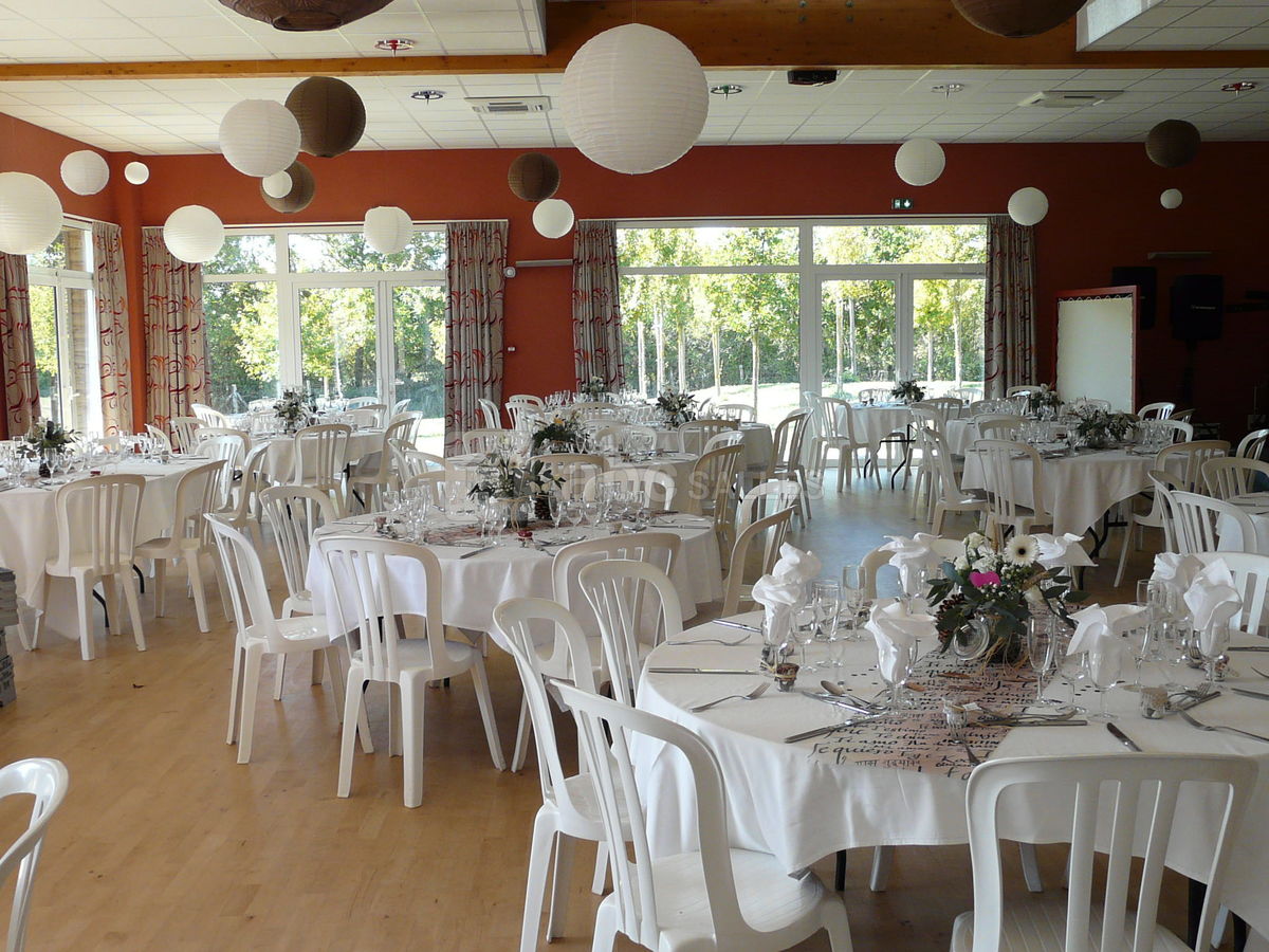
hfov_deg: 50.1
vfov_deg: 38.7
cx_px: 634
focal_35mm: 37
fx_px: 1356
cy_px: 476
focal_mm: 4.6
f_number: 2.8
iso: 100
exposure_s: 1/60
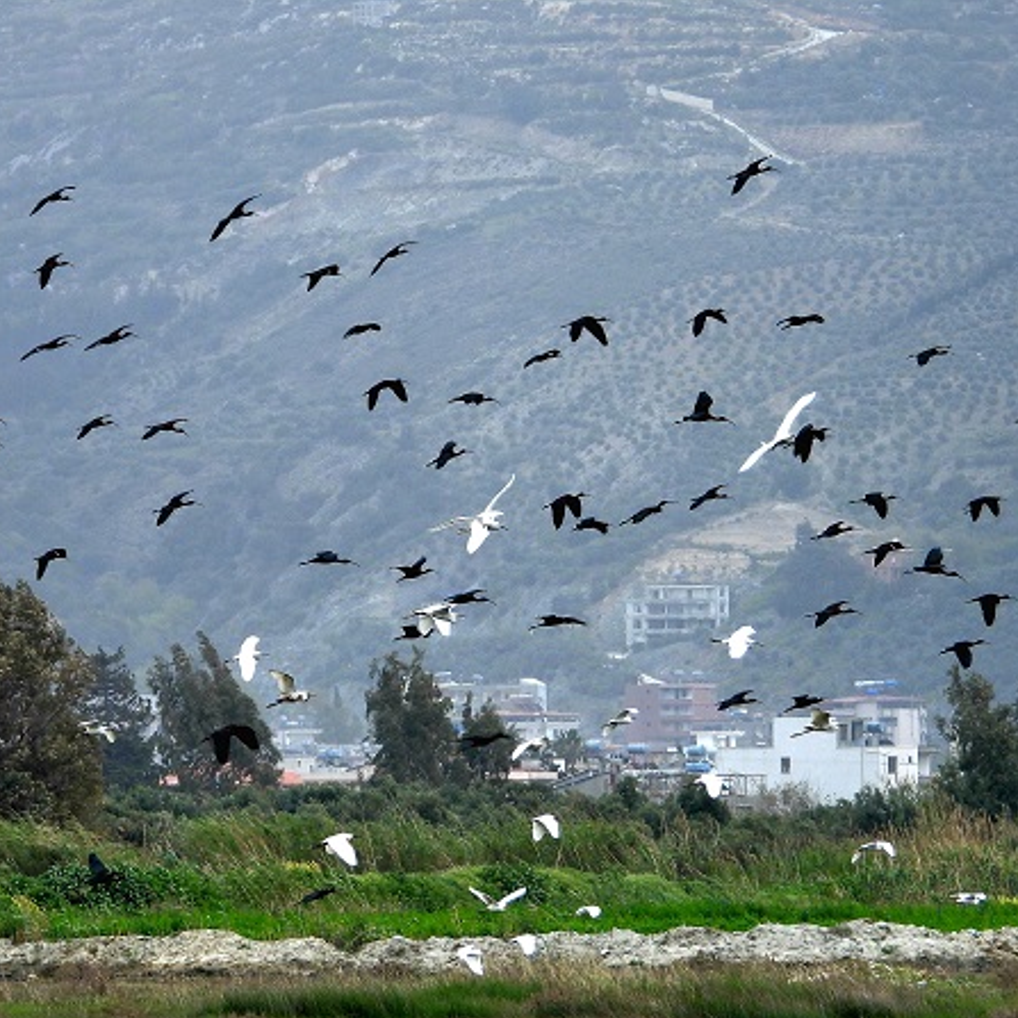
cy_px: 510
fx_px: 13608
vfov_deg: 4.3
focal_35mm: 409
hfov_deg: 4.3
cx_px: 476
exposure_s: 1/667
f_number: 4.5
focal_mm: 62.1
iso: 100
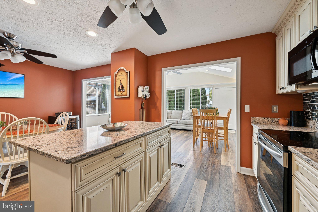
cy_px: 106
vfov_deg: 81.2
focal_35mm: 14
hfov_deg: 104.3
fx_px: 124
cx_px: 159
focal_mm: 14
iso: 200
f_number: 8
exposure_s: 1/15
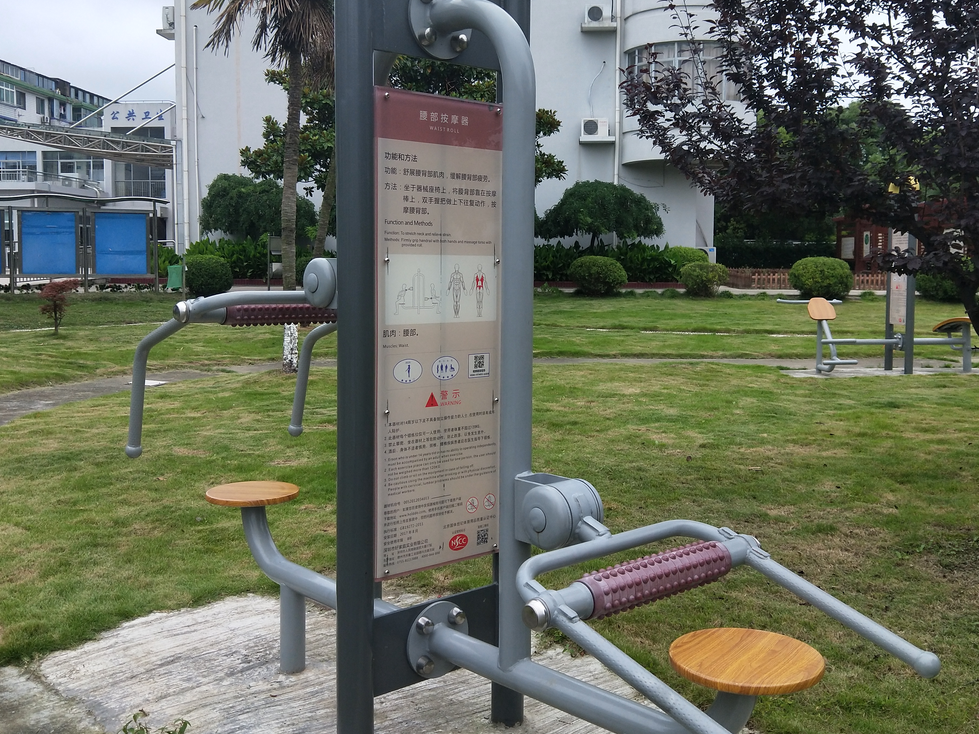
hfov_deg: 56.8
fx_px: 905
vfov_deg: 44.1
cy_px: 324
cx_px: 519
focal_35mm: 32
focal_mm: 4.27
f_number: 1.7
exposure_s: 1/263
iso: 49
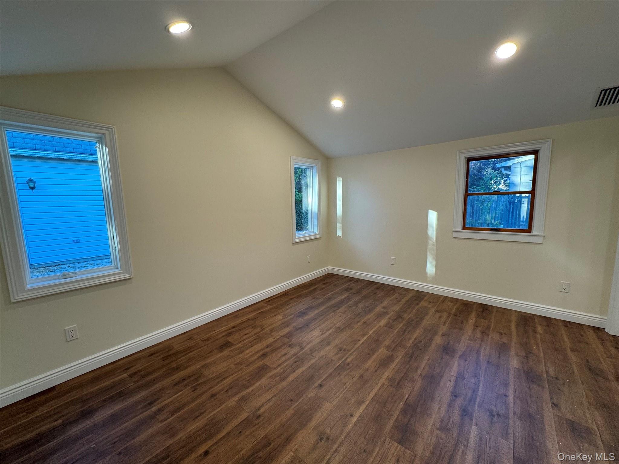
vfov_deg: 85.7
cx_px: 310
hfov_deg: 102.1
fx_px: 250
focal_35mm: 14
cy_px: 232
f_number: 2.2
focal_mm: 2.22
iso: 125
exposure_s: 1/120
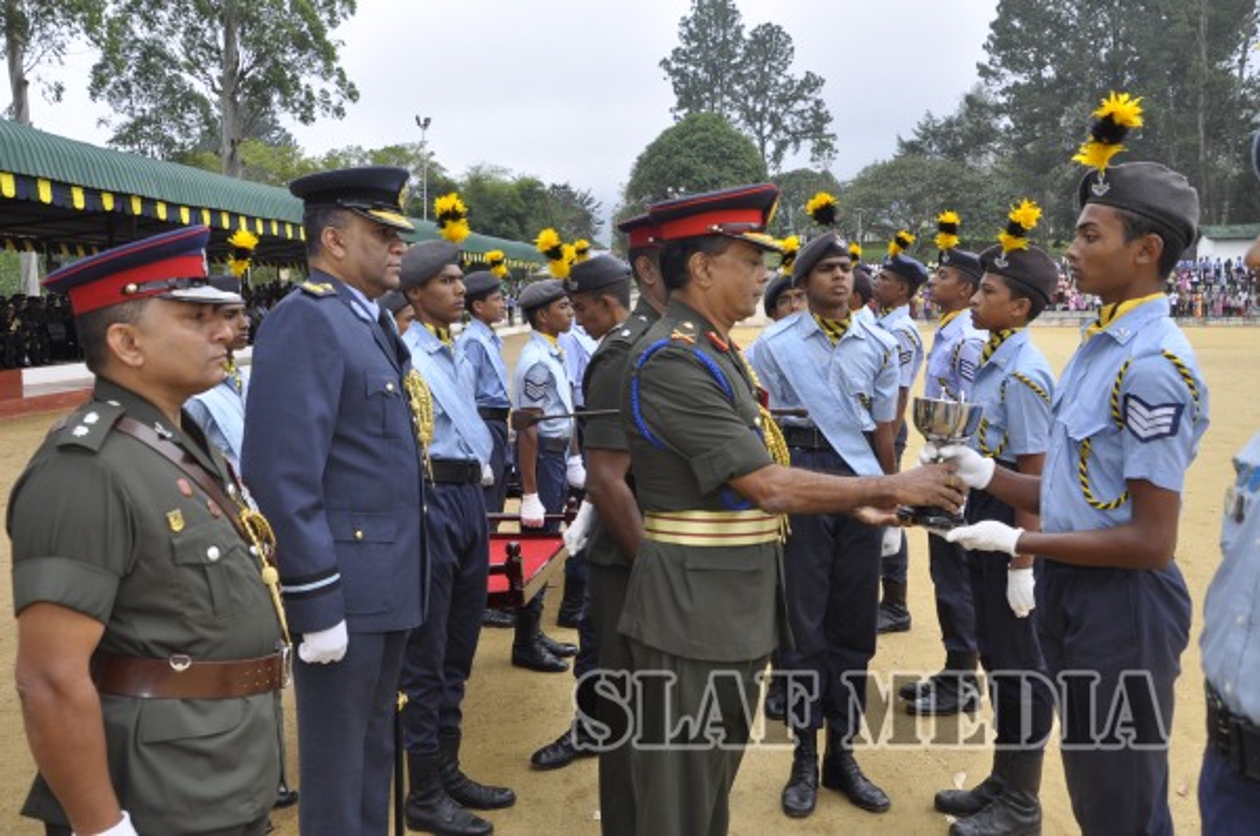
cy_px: 418
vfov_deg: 39.8
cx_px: 630
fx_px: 1153
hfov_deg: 57.3
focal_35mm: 33
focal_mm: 22
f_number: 7.1
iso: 200
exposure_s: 1/100
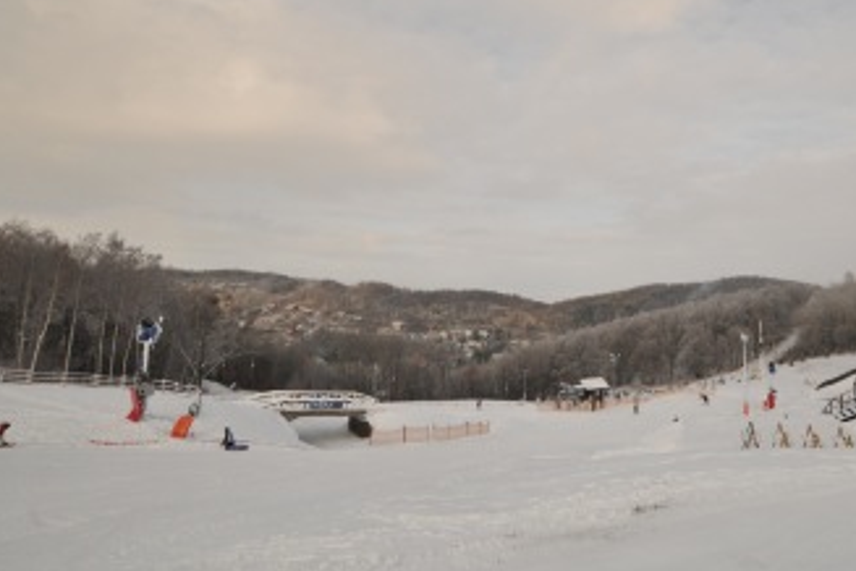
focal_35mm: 22
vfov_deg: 56.9
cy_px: 240
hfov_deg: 76.1
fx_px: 523
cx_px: 571
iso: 200
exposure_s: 1/400
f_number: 8
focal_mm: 10
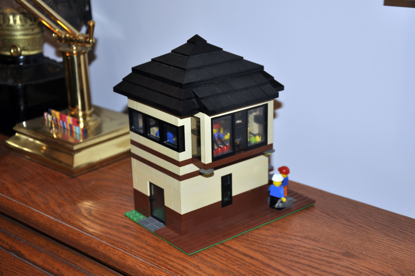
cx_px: 208
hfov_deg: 33.4
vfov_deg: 22.6
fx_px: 691
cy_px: 138
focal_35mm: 60
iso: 200
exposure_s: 1/60
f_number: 4.5
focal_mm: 40
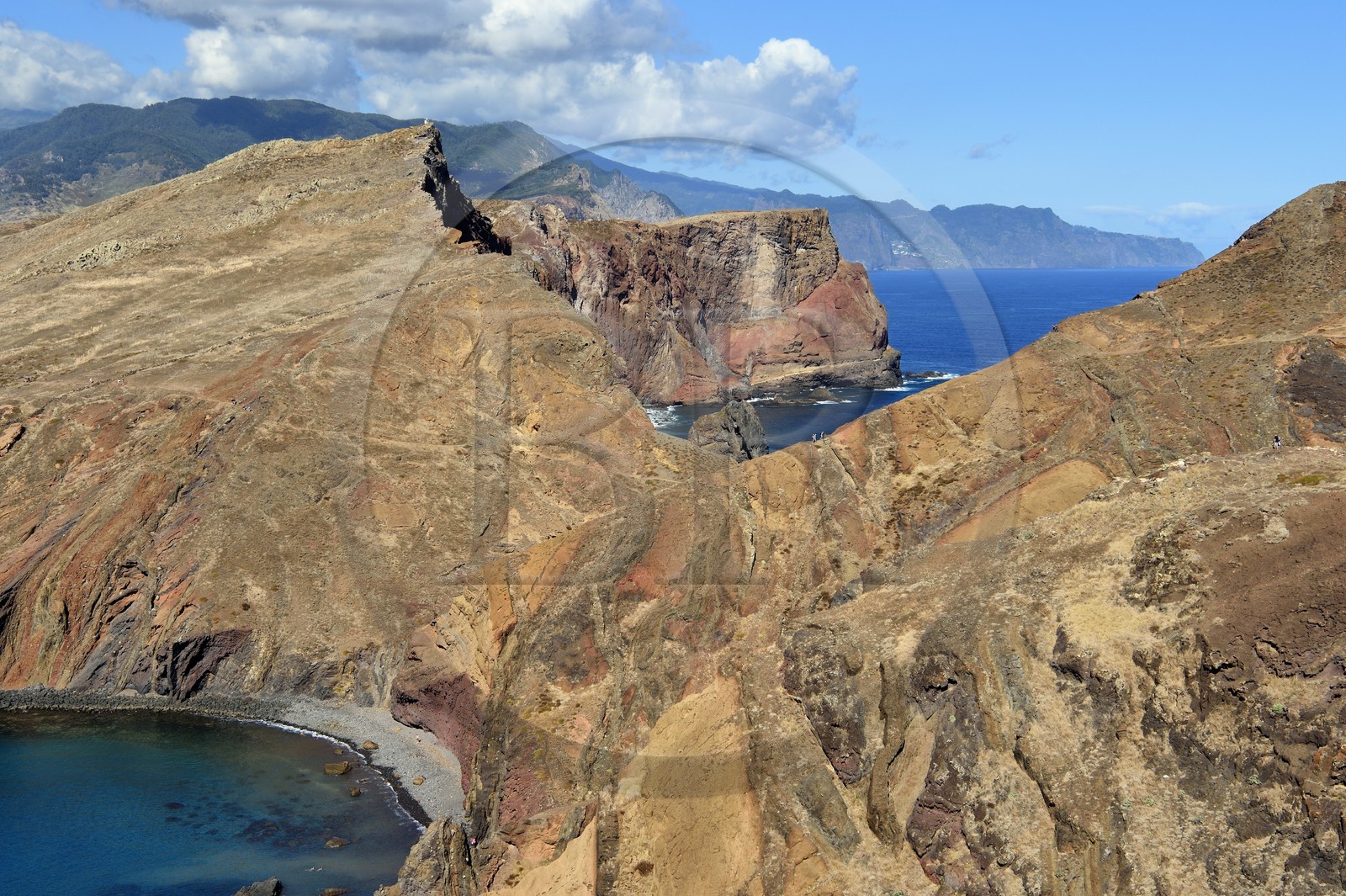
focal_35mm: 50
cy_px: 448
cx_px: 673
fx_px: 1868
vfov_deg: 27.0
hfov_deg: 39.6
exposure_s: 1/320
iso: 200
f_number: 13
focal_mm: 50
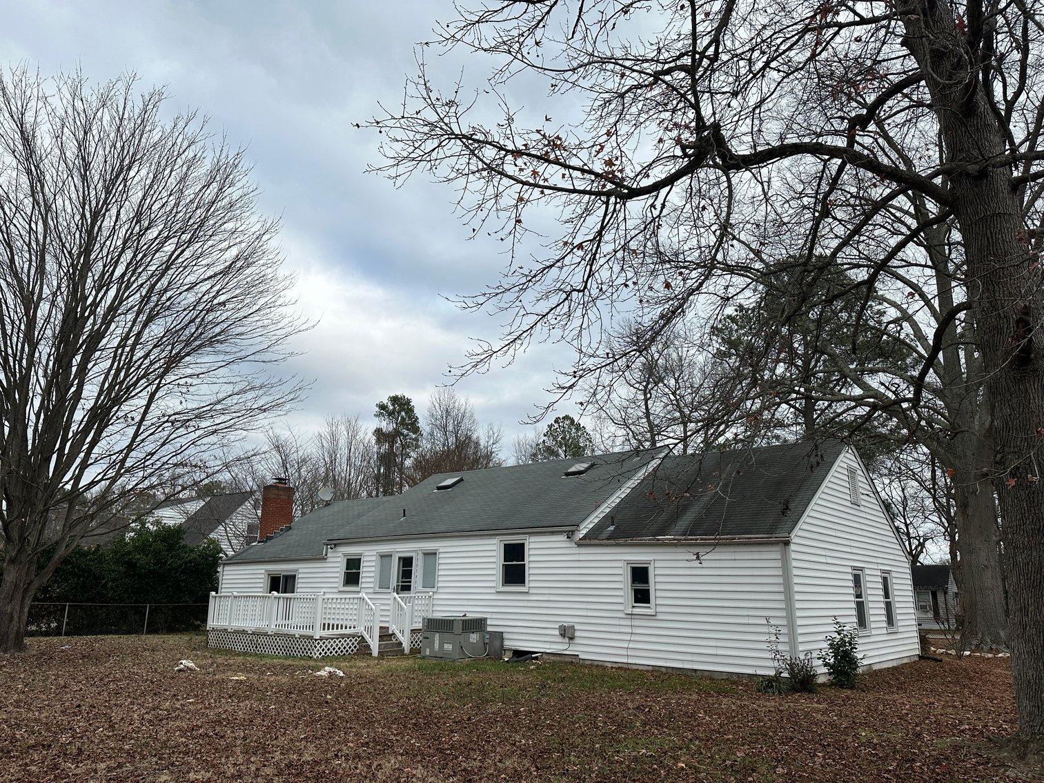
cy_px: 392
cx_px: 522
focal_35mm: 24
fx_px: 724
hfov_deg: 71.6
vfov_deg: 56.8
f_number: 1.78
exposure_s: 1/3155
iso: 80
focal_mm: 6.86
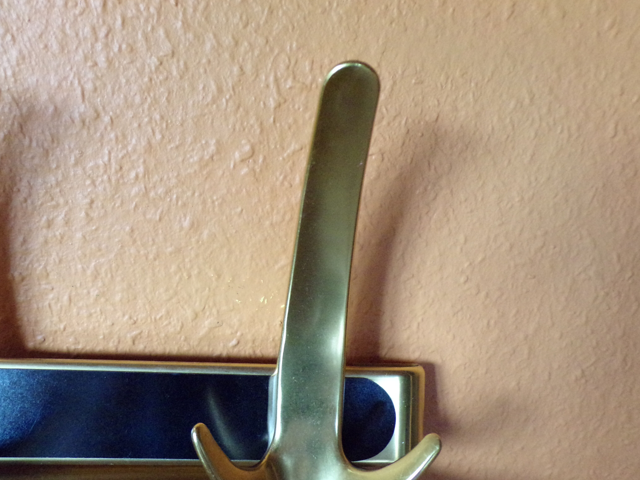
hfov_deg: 59.9
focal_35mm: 30
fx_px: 555
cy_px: 281
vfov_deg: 46.6
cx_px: 305
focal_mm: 4.3
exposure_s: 1/17
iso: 663
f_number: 3
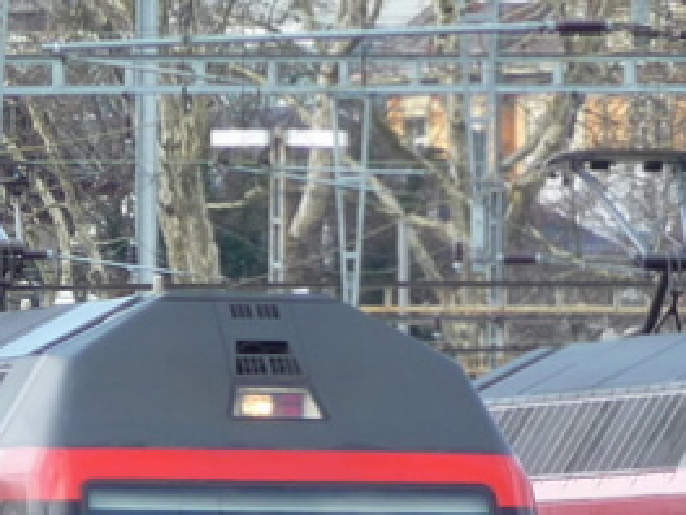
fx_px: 21006
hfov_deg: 1.9
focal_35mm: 1060
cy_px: 637
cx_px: 494
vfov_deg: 1.4
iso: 100
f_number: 4.9
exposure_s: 1/125
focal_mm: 47
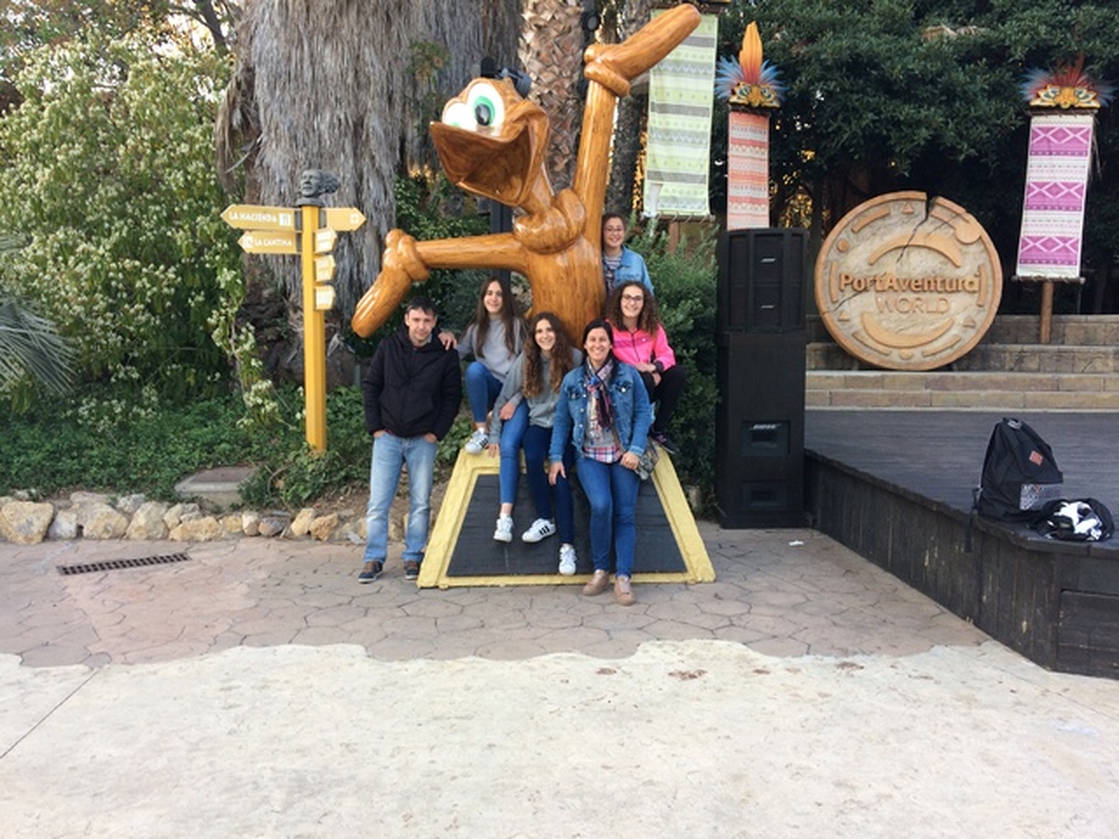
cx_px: 560
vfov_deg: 48.2
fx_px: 937
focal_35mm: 29
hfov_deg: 61.7
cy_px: 420
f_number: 2.2
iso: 40
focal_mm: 4.15
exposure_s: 1/100
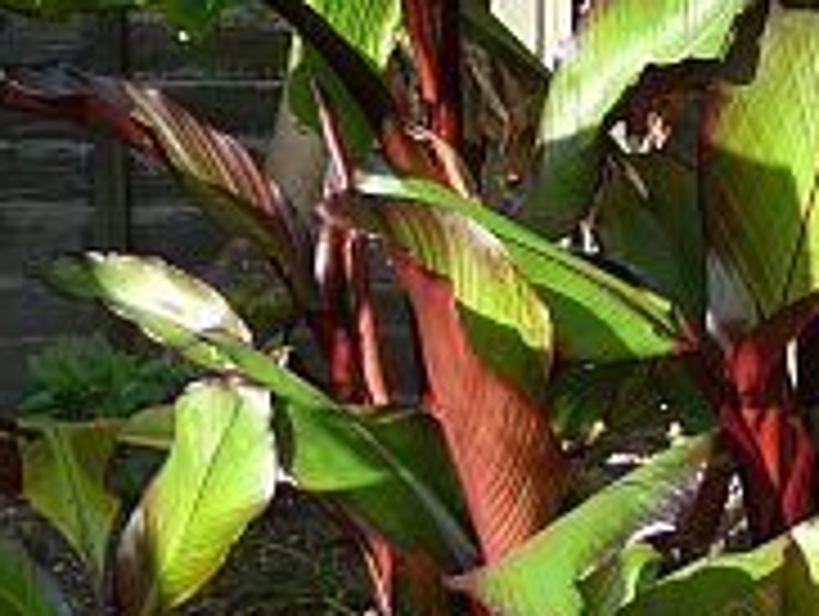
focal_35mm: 172
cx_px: 526
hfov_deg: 11.5
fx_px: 4075
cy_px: 31
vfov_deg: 8.6
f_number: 4
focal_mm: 8.4
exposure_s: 1/160
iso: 100
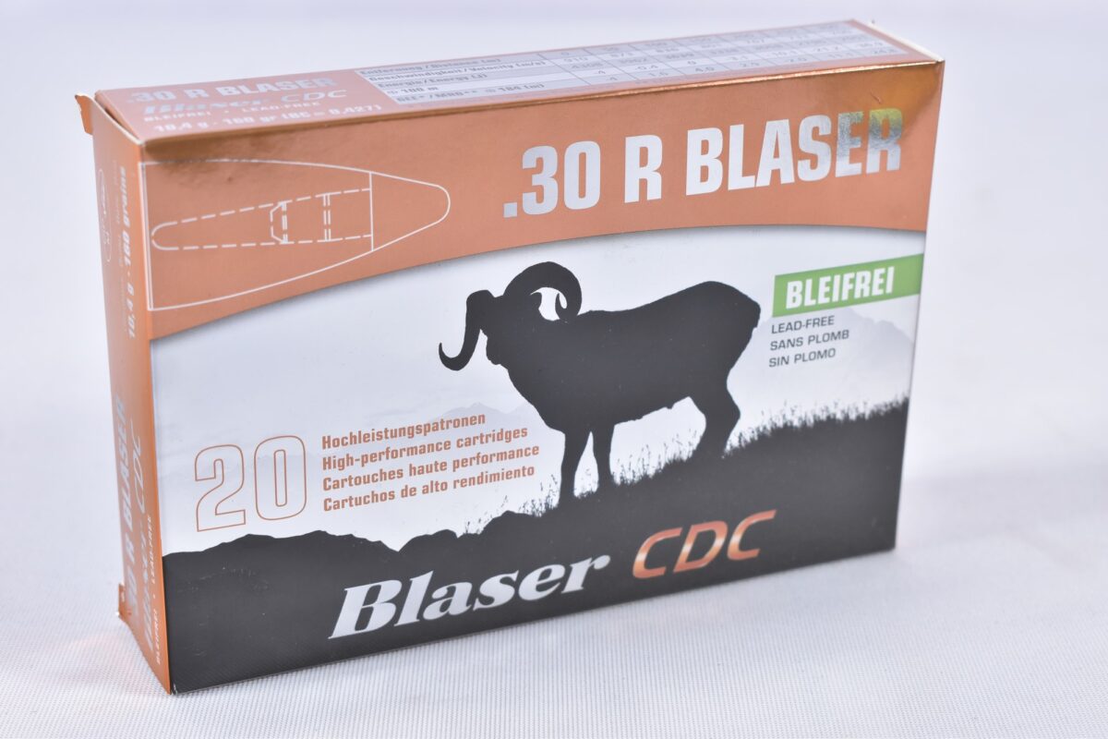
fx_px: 2124
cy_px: 370
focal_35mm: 69
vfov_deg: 19.7
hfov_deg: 29.2
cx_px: 554
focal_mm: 46
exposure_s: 1/50
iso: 640
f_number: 5.3
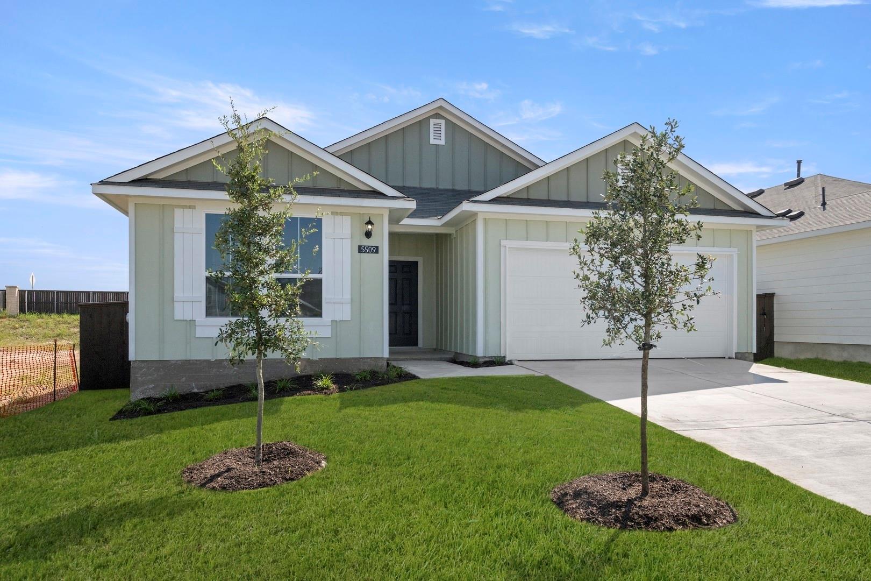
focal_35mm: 24
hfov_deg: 73.7
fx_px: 581
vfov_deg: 53.1
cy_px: 290
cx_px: 436
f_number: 8
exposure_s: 1/2500
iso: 400
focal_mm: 24
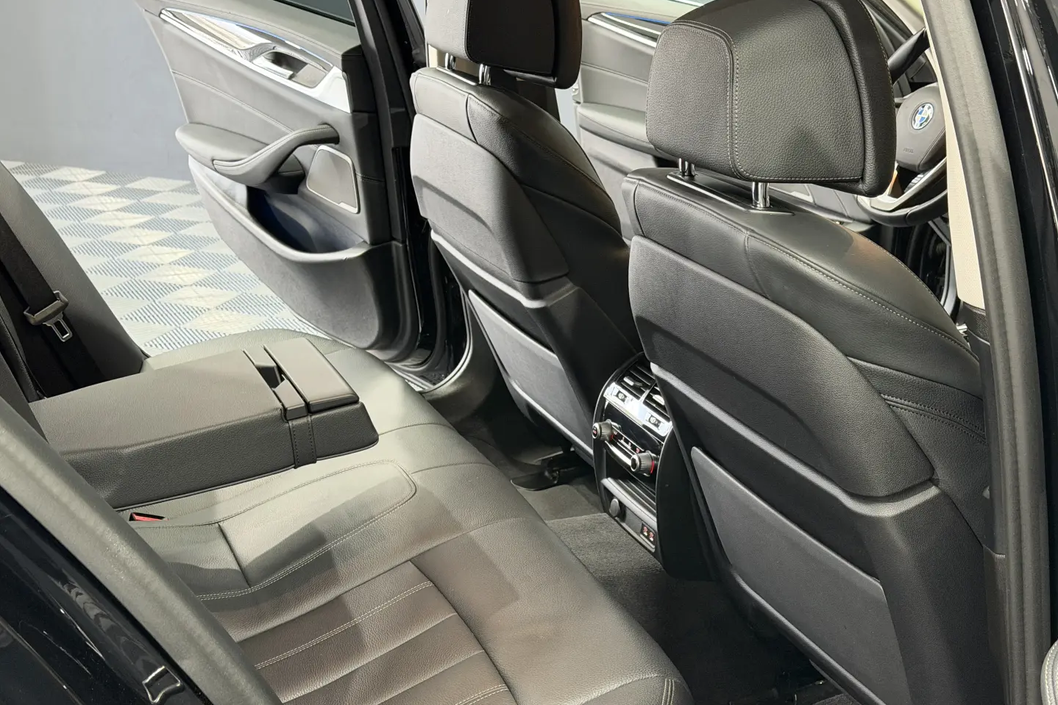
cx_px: 529
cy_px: 385
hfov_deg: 39.6
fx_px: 1469
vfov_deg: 27.0
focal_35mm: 50
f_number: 1.78
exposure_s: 1/33
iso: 320
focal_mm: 6.76
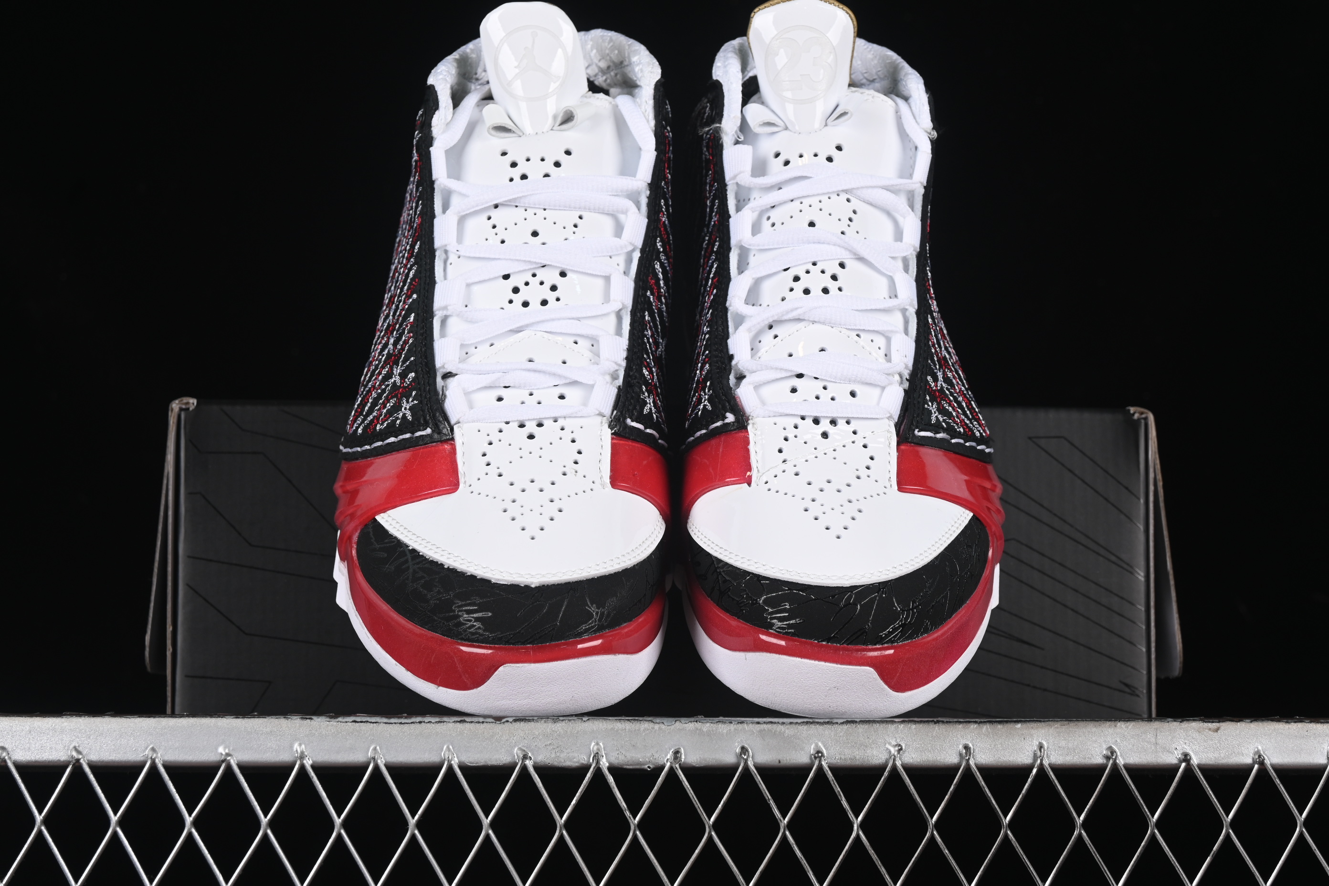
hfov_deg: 27.0
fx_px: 2769
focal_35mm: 75
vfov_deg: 18.2
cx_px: 664
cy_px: 443
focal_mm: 50
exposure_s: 1/60
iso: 160
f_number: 8
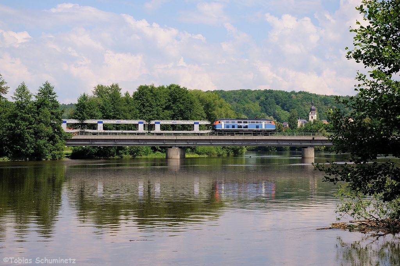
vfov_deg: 18.9
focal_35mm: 72
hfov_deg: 28.1
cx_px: 200
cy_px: 133
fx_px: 799
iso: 200
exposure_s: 1/640
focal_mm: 48
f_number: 8
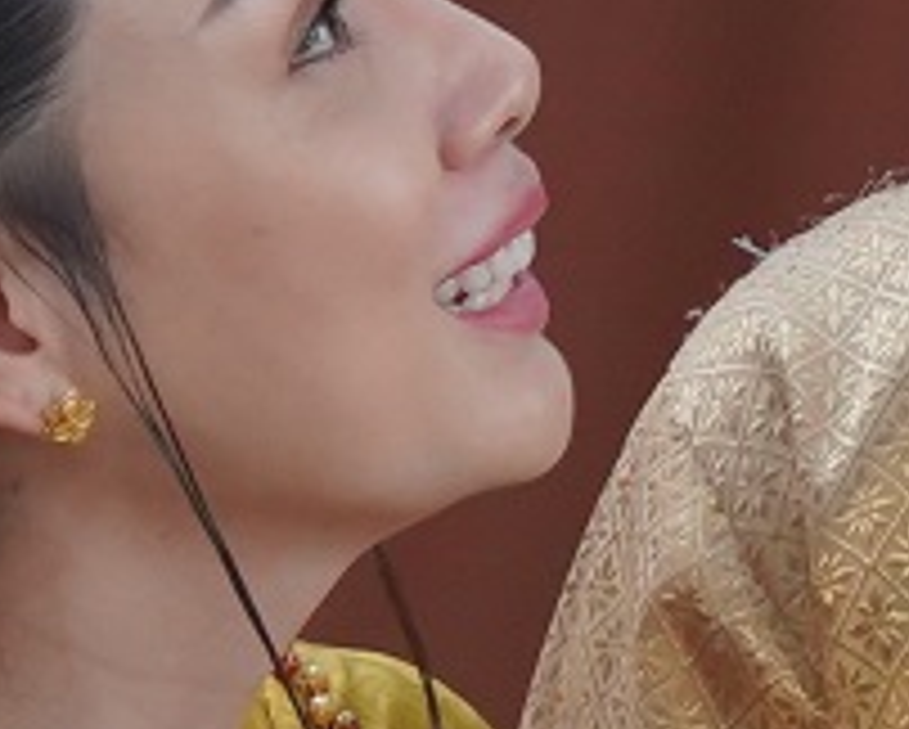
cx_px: 792
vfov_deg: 1.5
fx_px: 27064
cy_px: 706
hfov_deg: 1.9
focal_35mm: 1005
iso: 1250
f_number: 4
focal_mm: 96
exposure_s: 1/200
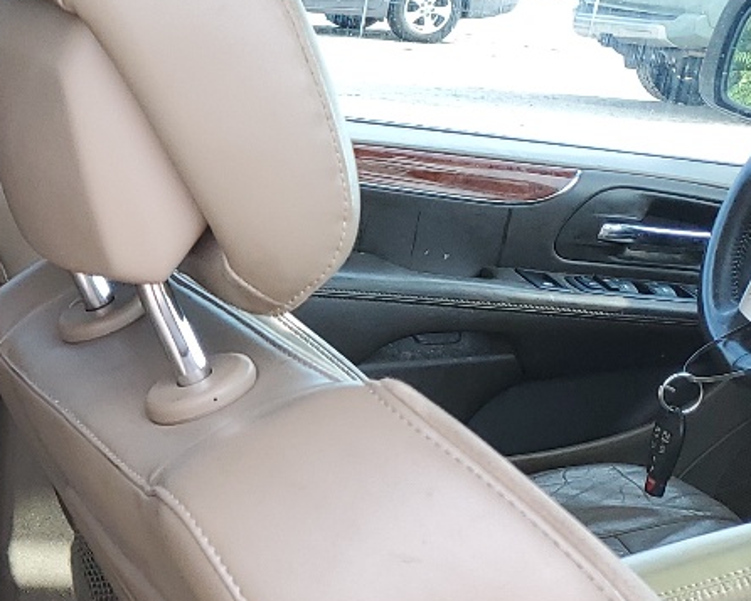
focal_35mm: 91
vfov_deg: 16.9
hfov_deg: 18.4
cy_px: 396
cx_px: -402
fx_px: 2023
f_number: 1.5
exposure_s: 1/256
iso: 50
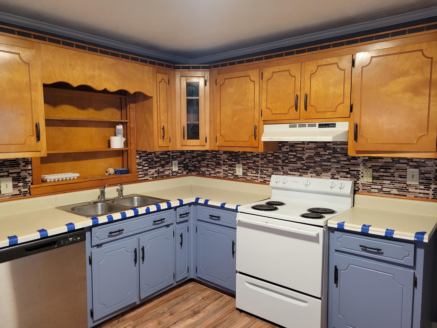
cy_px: 164
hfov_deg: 67.3
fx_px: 328
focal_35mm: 26
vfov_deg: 53.1
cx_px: 218
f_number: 1.8
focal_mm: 5.4
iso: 320
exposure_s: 1/40
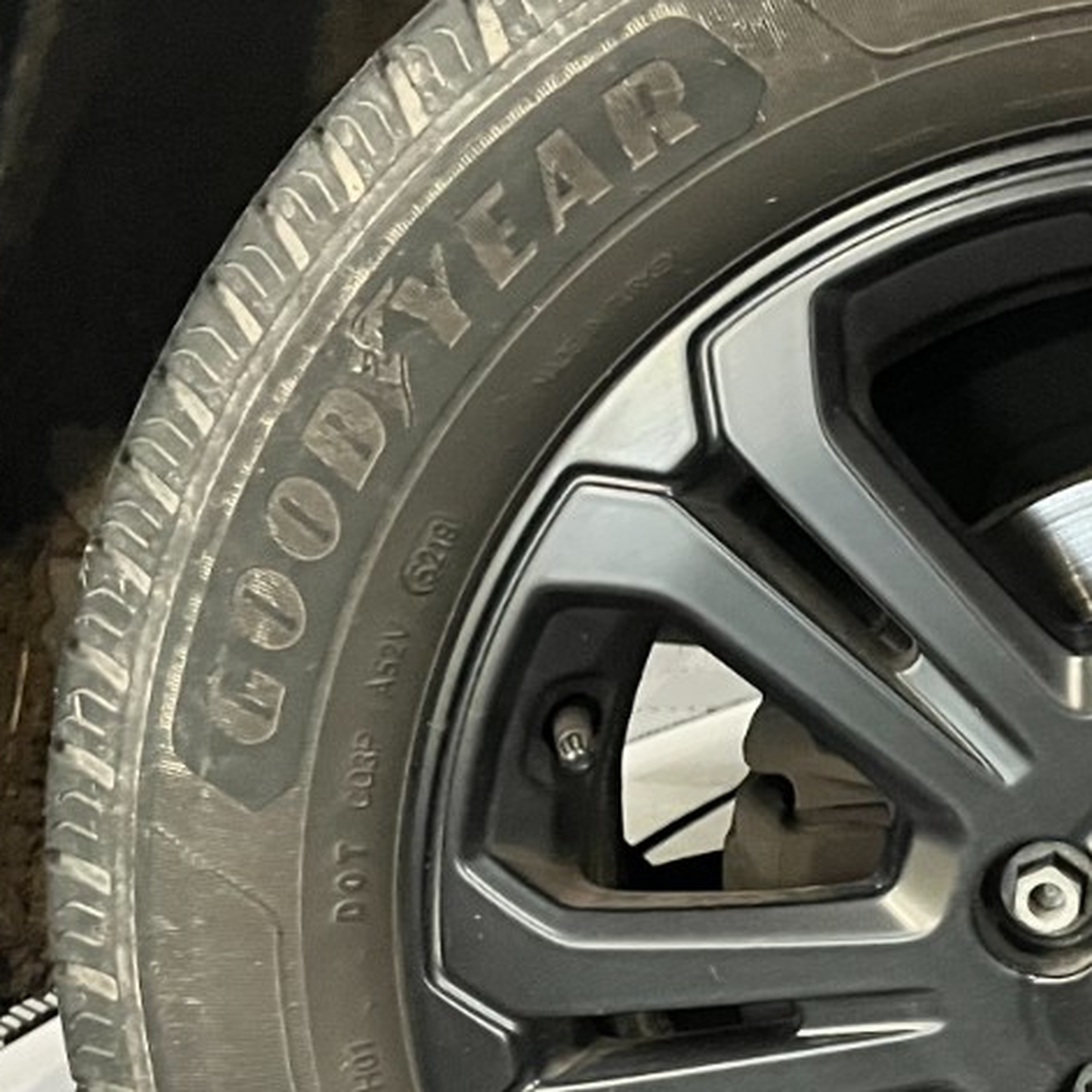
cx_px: 1264
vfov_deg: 22.0
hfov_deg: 20.9
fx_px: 2784
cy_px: 816
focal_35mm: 78
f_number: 1.6
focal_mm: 5.1
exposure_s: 1/25
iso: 640
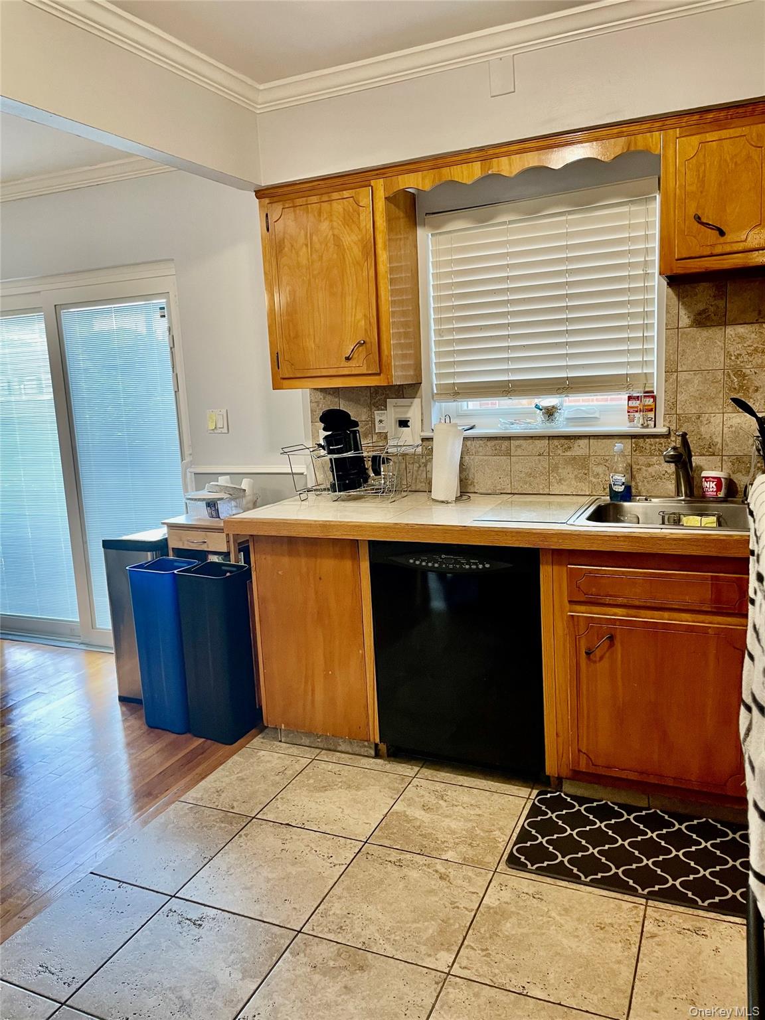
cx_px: 382
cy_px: 510
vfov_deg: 67.3
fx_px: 766
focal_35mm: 26
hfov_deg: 53.1
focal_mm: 4.2
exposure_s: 1/60
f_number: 1.6
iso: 100
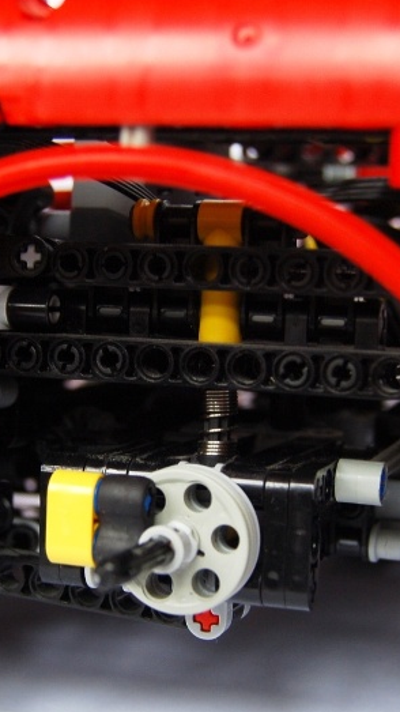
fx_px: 1528
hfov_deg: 14.9
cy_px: 365
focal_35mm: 81
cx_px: 154
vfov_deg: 26.2
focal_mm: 30
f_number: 4.2
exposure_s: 1/40
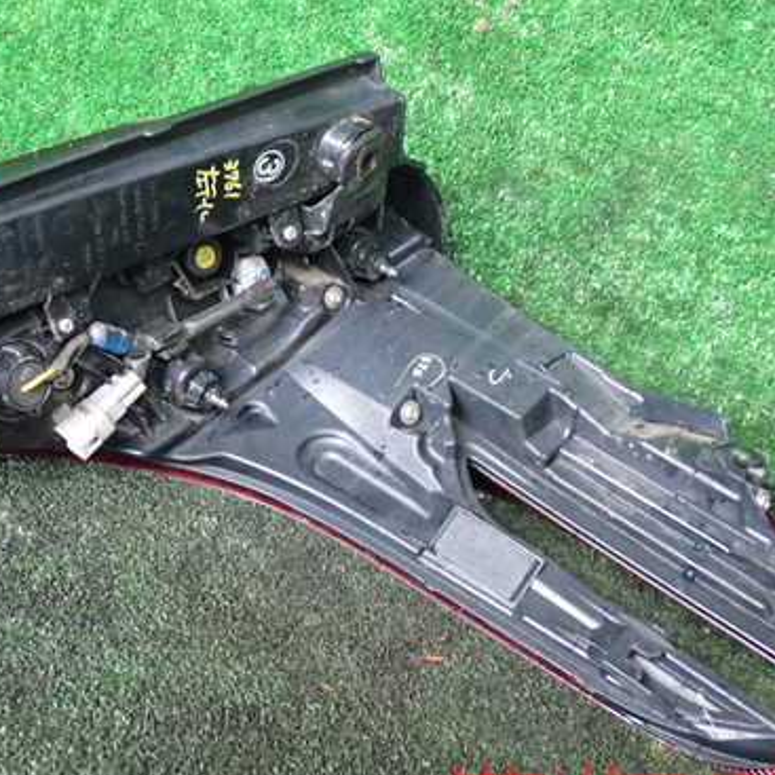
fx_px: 1317
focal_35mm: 52
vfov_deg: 32.7
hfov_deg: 32.7
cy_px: 338
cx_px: 298
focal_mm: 6.37
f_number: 2.5
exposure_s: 1/40
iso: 800
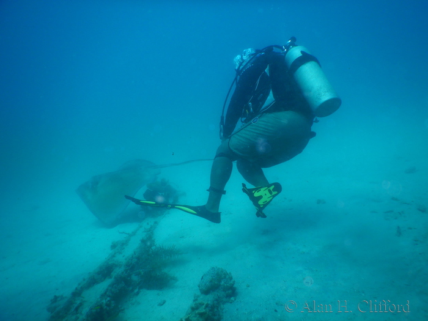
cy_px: 160
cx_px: 214
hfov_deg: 71.6
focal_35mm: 24
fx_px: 297
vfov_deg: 56.8
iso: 125
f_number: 2.8
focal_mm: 4.3
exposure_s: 1/800
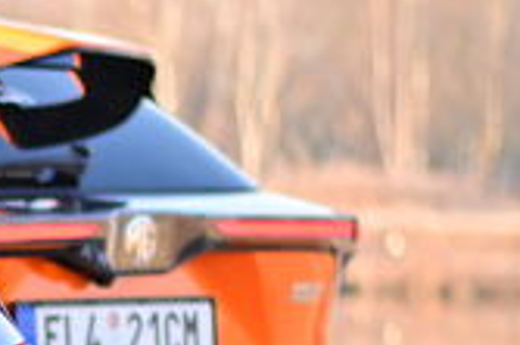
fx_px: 3983
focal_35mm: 276
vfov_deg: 4.9
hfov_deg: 7.3
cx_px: -383
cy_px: 536
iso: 100
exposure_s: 1/800
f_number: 1.8
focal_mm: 50
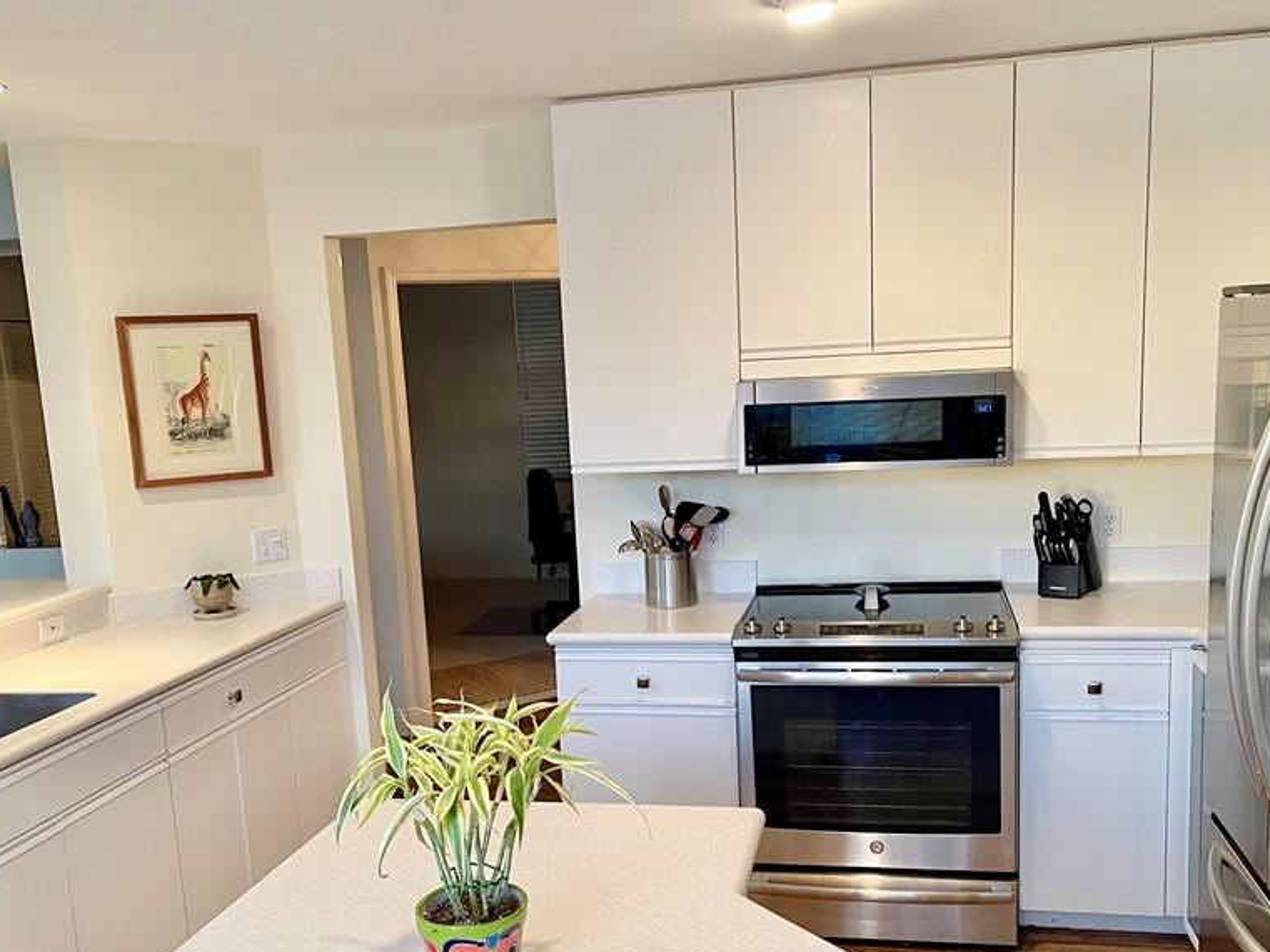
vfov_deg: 40.5
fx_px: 1284
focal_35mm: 35
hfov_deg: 52.6
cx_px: 624
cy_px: 587
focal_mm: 5.1
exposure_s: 1/60
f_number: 1.6
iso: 125
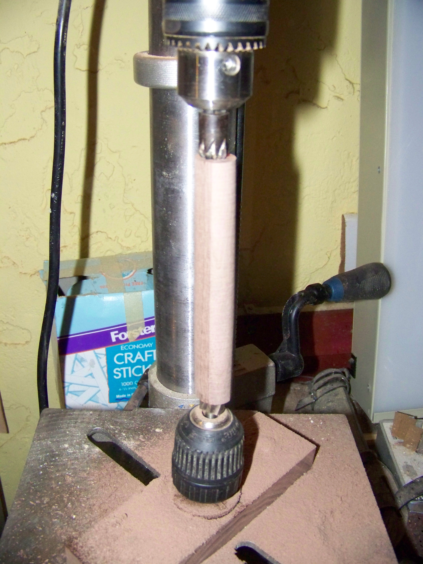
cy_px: 282
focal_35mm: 36
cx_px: 212
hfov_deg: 39.7
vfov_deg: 51.4
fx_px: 587
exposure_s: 1/30
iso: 400
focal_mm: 5.85
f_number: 2.8
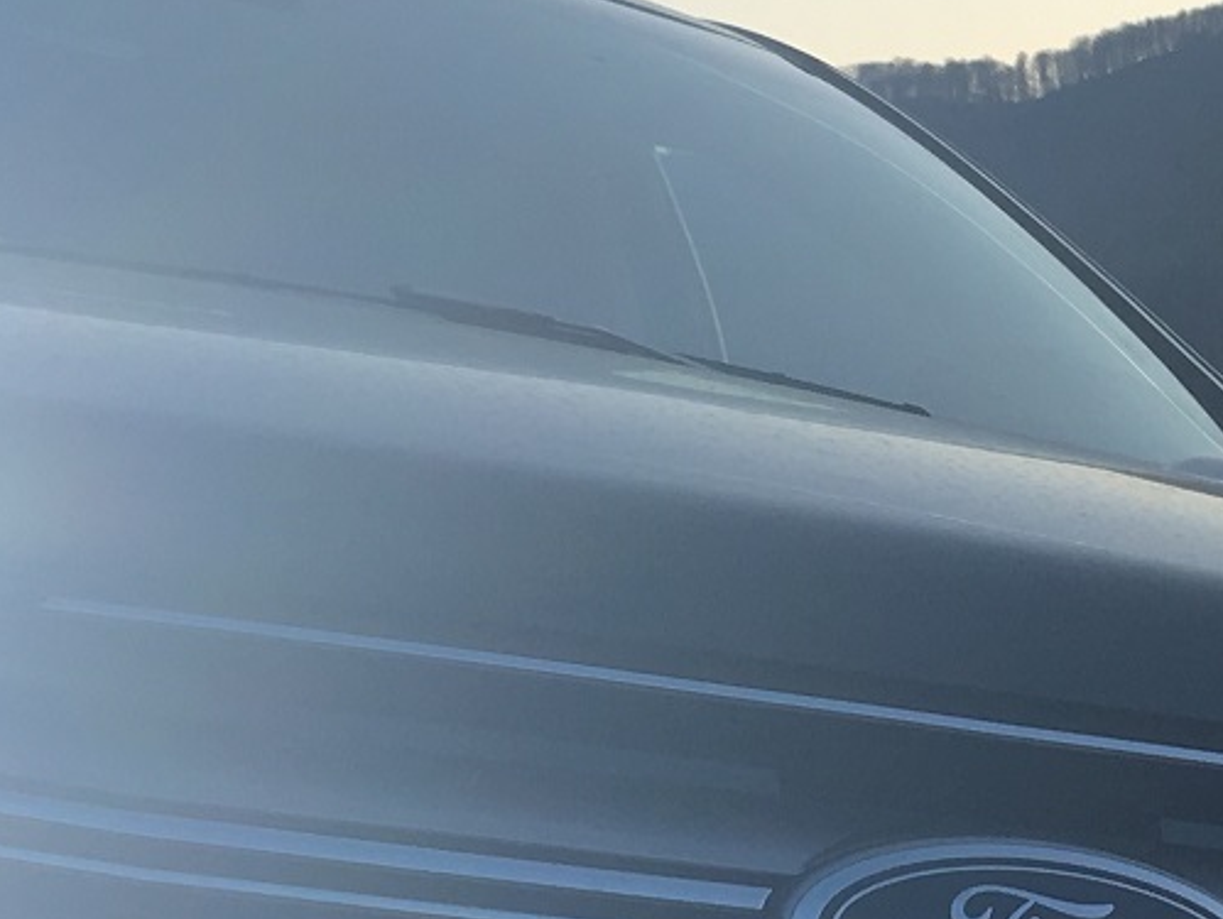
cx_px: 1301
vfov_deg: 12.6
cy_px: 520
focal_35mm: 118
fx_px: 4172
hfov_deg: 16.2
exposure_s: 1/472
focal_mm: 4.15
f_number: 2.2
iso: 25
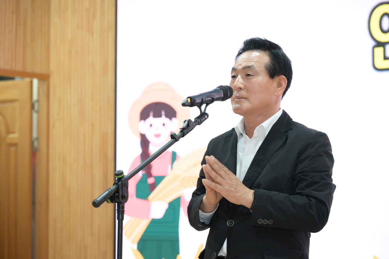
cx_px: 194
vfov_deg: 14.9
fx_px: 994
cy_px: 130
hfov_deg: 22.1
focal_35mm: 92
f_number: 5
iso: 5000
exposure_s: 1/200
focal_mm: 92
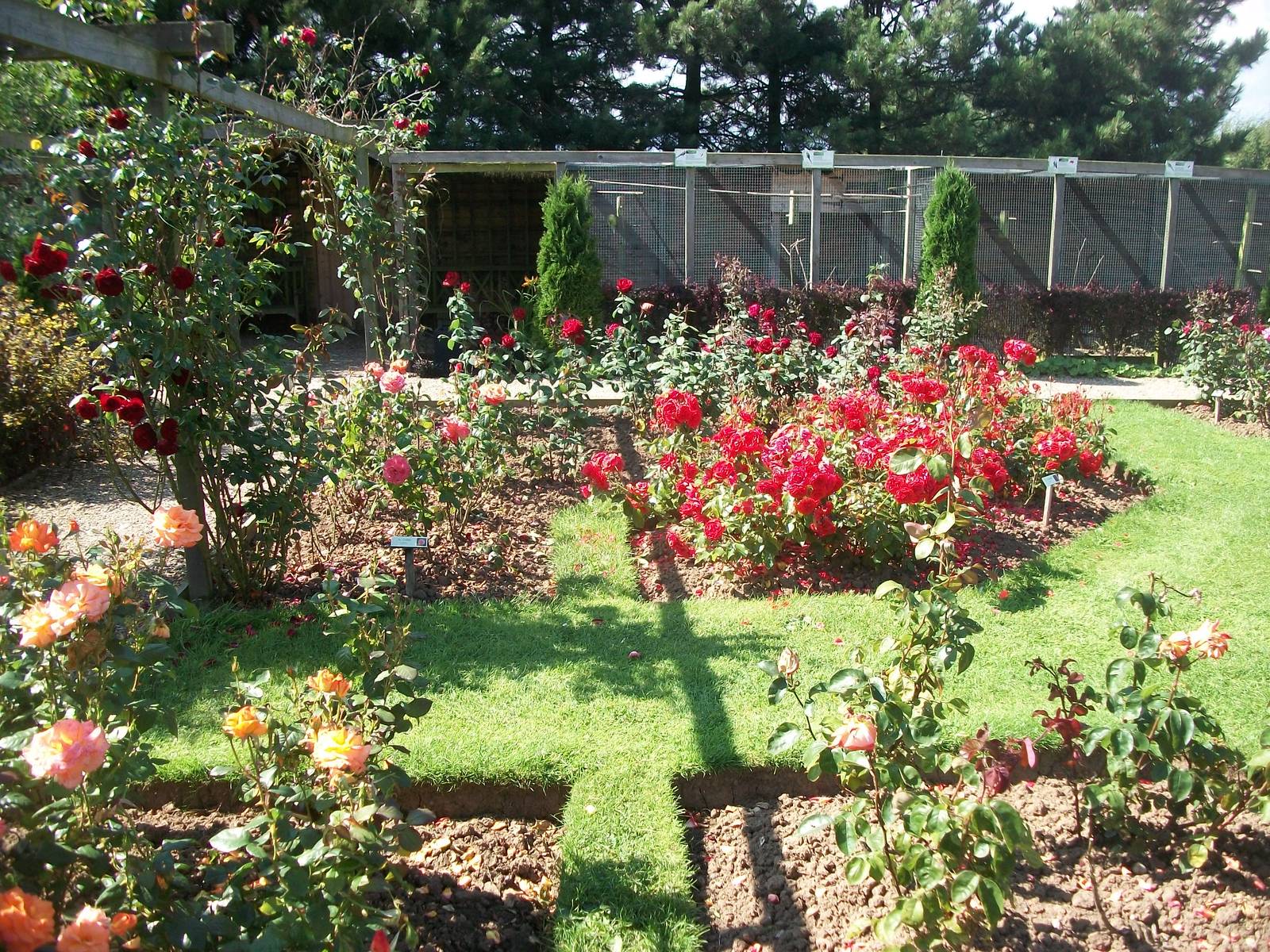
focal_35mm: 32
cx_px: 635
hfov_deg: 56.8
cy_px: 476
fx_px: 1174
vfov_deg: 44.2
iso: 80
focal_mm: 5.7
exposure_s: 1/400
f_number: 2.9
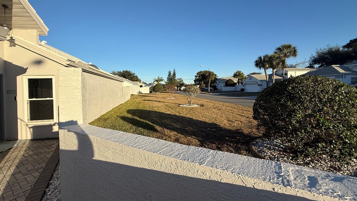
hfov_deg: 99.3
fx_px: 151
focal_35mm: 16
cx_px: 173
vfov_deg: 66.9
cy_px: 89
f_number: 2.2
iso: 50
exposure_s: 1/1901
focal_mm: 2.22
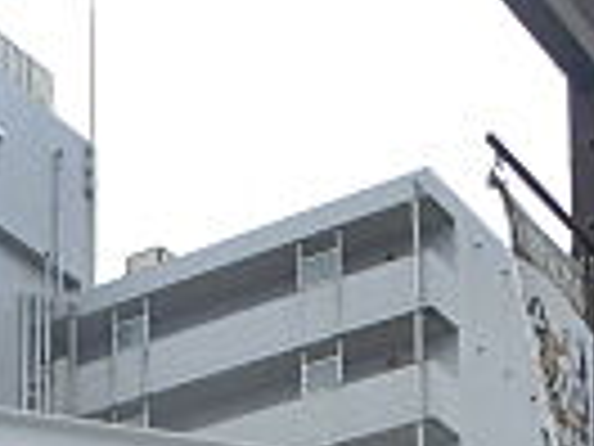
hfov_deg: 16.8
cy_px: 1041
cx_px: 99
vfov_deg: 11.0
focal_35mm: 116
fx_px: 1991
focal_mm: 4.24
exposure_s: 1/200
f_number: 7.9
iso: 80
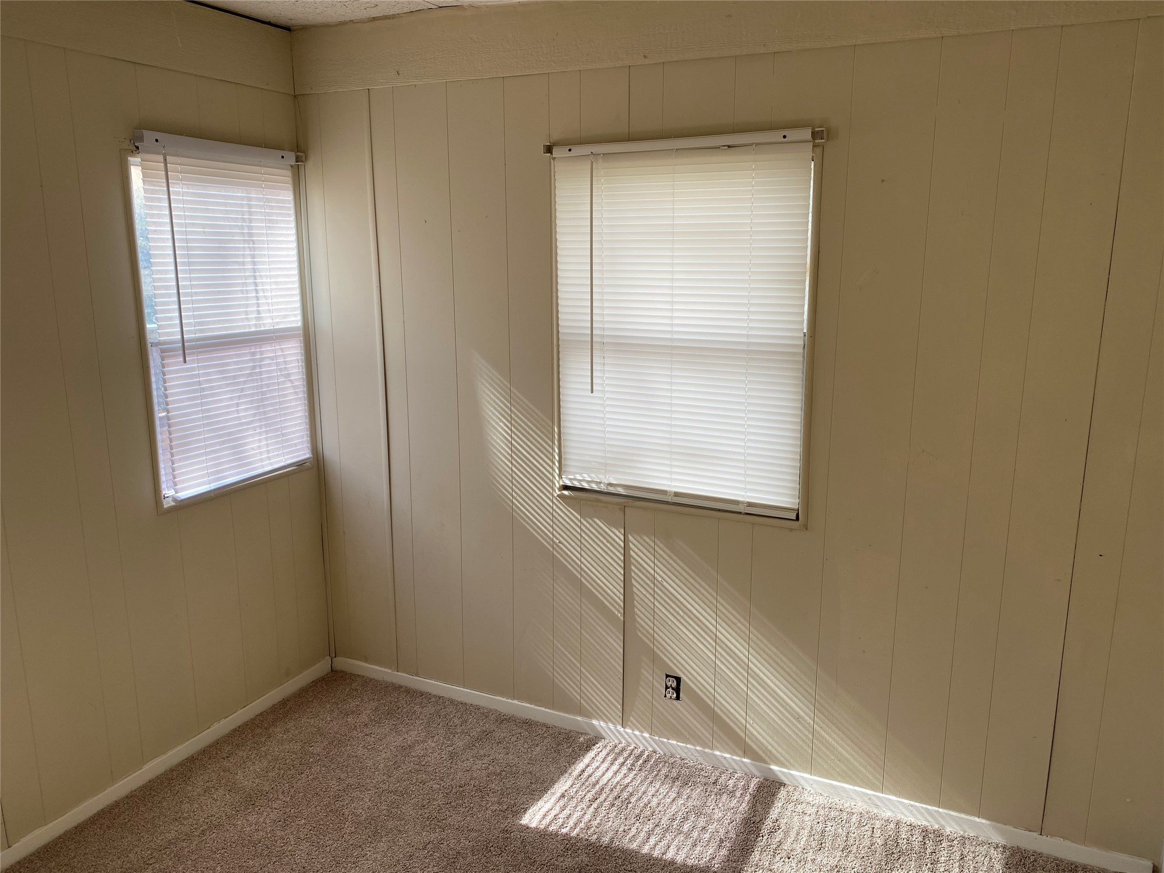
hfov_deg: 67.3
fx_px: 874
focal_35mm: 26
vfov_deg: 53.1
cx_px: 582
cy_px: 436
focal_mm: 4.25
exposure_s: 1/240
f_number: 1.8
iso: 32
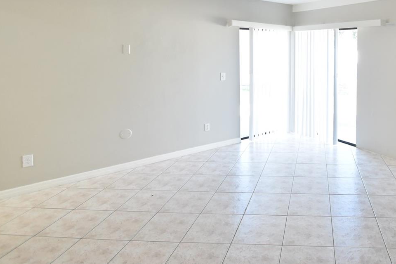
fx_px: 275
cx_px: 308
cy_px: 61
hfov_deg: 66.0
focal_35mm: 25
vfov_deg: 48.9
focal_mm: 10
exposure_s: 1/180
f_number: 3.5
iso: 800
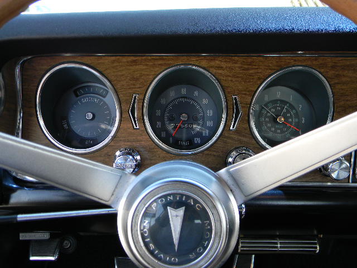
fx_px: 371
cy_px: 134
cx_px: 178
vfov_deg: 39.7
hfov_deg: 51.4
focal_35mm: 36
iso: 92
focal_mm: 6.4
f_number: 3.7
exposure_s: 1/59.6
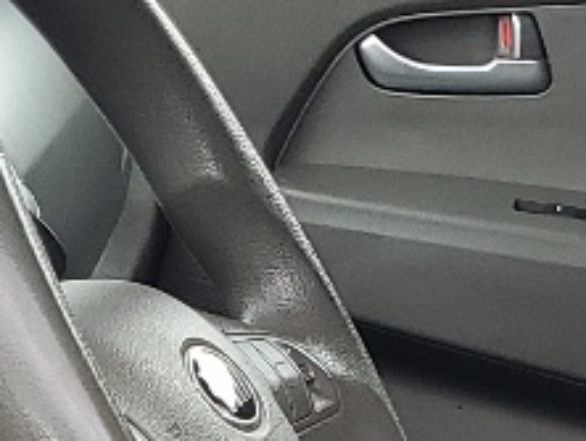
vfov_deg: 7.6
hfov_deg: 10.4
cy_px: 890
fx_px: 3169
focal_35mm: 187
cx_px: 726
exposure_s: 1/135
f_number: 1.5
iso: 50
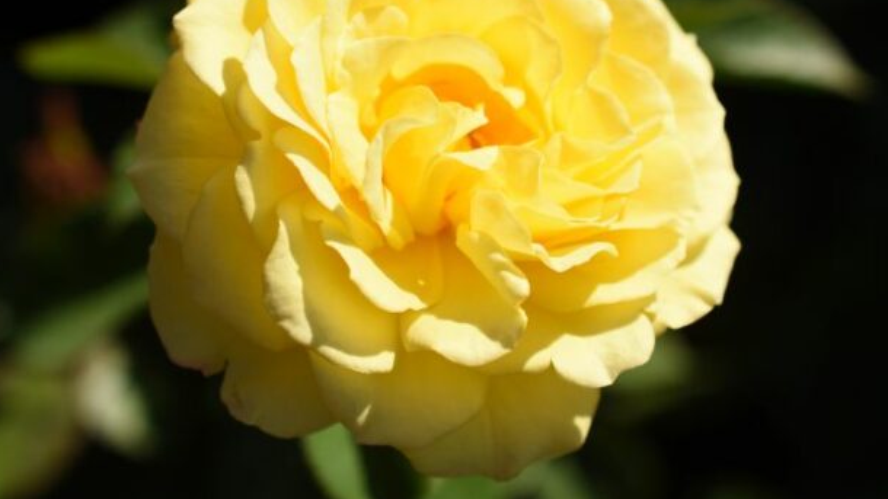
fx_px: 2095
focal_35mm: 89
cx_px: 434
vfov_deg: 13.6
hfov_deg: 23.9
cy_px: 166
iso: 100
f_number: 4.5
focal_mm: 40
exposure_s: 1/1600
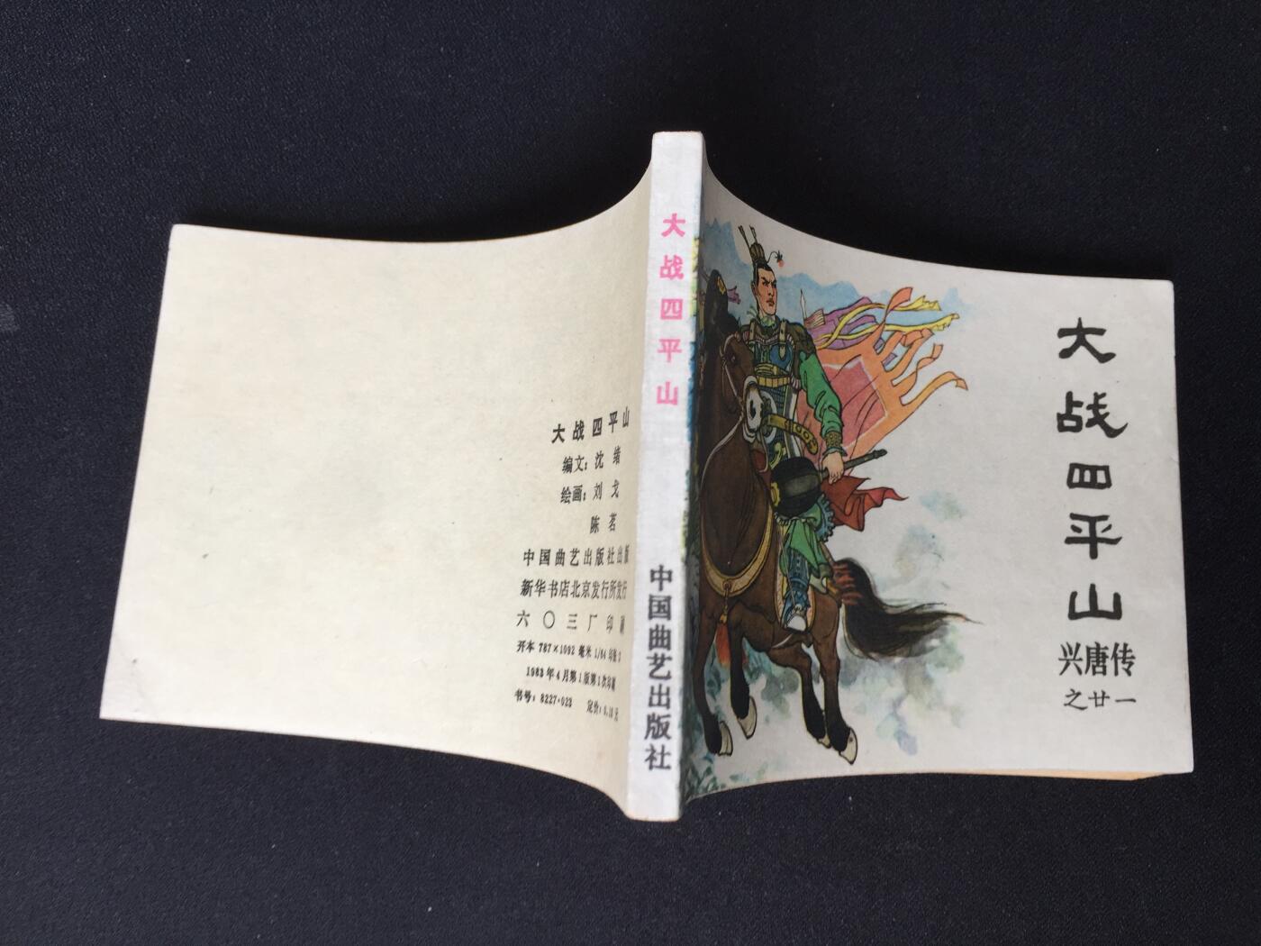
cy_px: 473
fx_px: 1056
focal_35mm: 29
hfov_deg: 61.7
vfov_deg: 48.2
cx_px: 630
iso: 32
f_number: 2.2
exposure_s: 1/50
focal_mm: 4.15
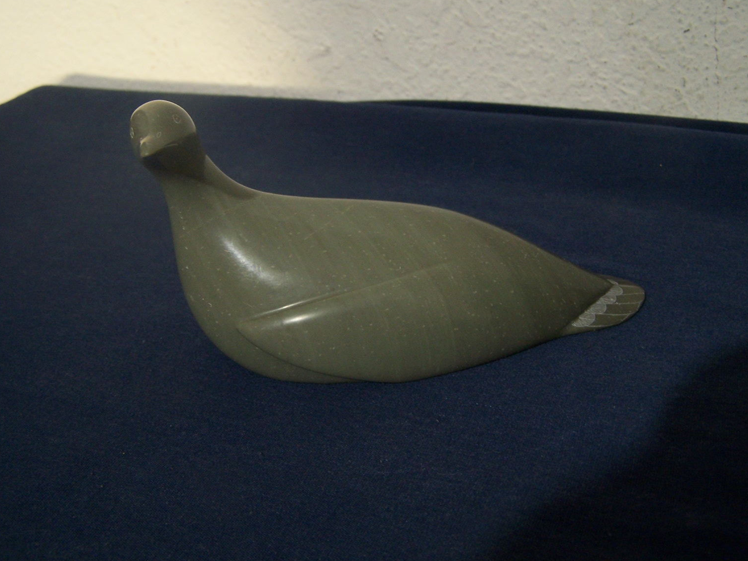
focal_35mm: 39
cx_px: 377
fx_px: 843
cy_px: 280
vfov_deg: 36.8
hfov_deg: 47.9
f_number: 2.8
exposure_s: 1/8
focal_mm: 6.3
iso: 140
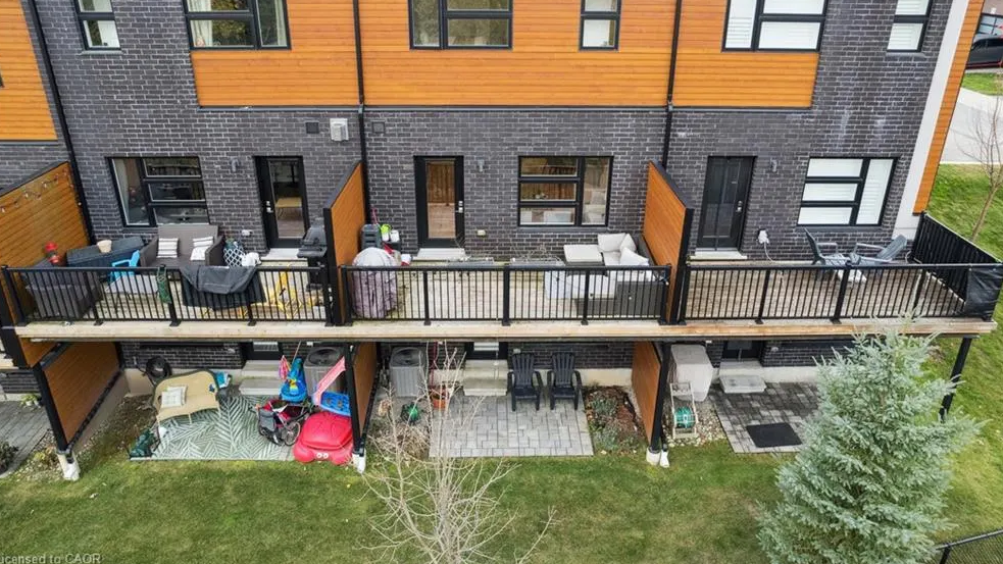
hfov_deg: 76.3
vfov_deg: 47.4
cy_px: 221
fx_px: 638
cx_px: 515
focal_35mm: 24
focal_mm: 8.4
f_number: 2.8
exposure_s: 1/125
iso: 200
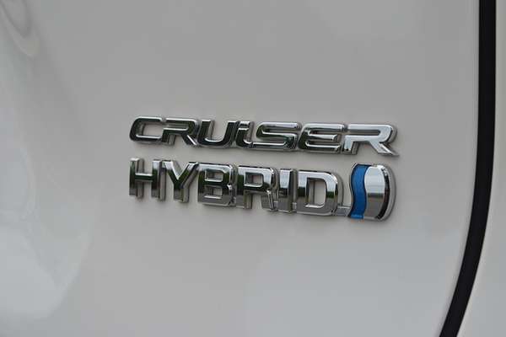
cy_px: 168
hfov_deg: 24.6
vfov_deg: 16.6
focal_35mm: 82
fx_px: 1159
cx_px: 253
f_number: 8
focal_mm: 55
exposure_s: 1/250
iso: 100
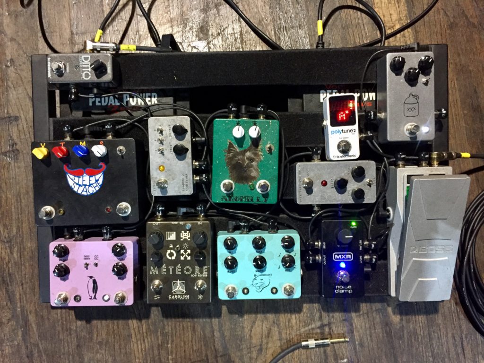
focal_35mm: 29
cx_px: 242
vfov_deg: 48.2
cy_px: 182
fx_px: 405
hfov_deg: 61.7
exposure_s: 1/30
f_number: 2.2
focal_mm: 4.15
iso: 200
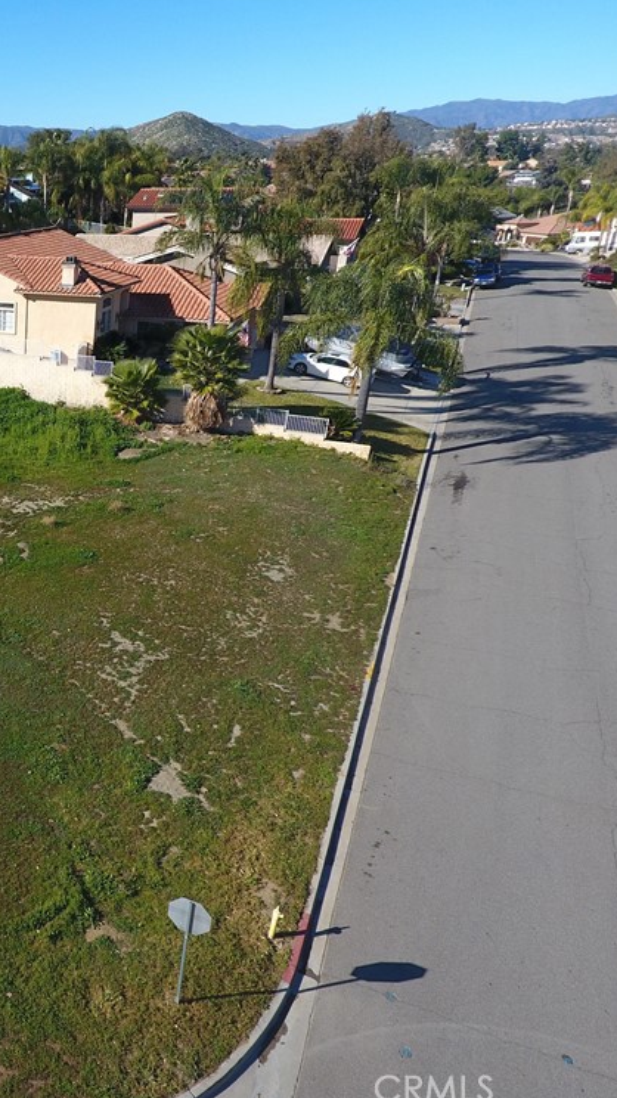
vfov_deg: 64.3
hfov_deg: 32.3
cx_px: -121
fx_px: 873
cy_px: 543
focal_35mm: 30
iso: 100
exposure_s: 1/705
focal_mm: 3.61
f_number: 2.8
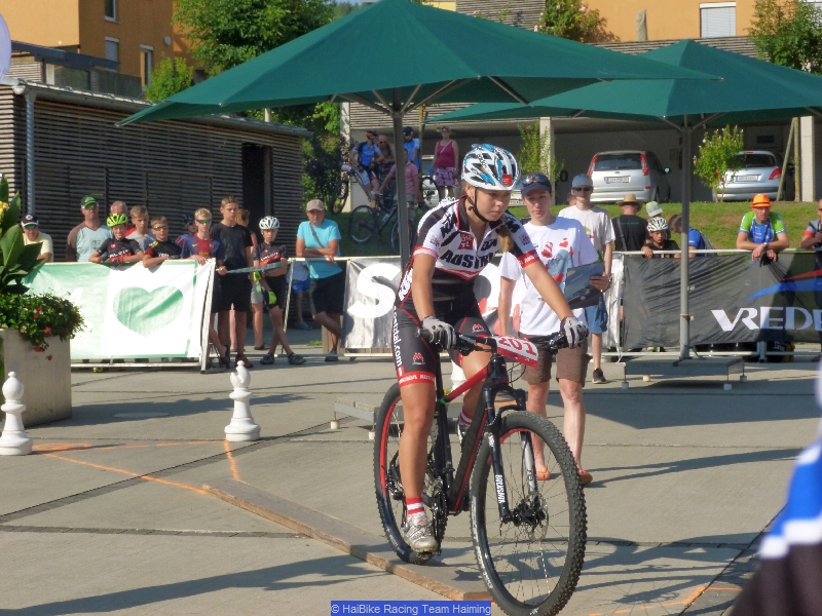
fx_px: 2042
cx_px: 411
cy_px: 308
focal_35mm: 86
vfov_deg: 17.2
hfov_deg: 22.8
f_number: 5
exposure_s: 1/500
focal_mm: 15.3
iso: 160
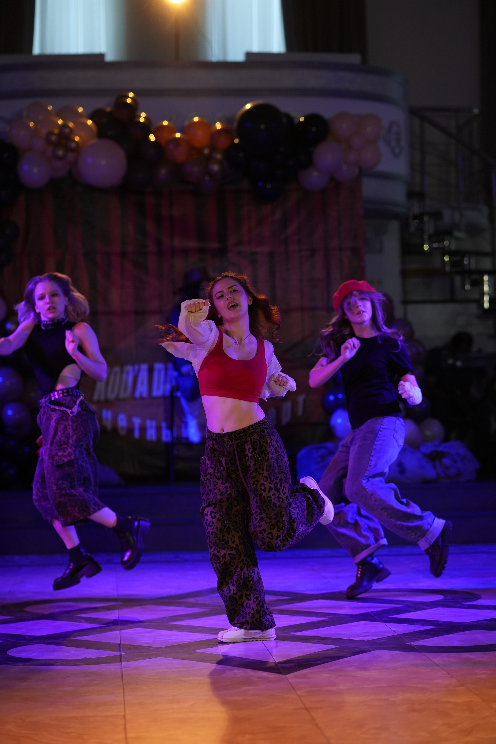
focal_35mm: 85
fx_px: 1757
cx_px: 248
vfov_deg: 23.9
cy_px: 372
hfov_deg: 16.1
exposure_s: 1/400
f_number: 2.2
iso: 800
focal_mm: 85
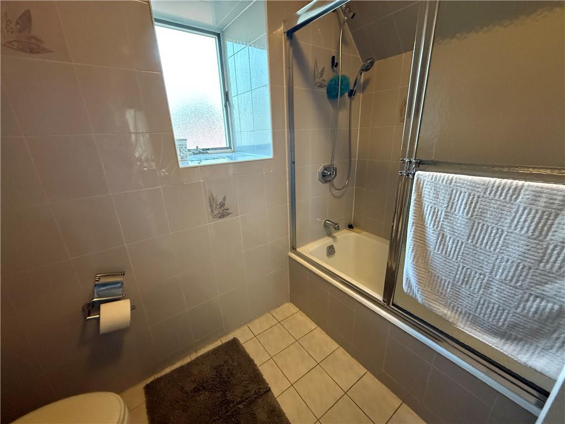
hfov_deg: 102.1
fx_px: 229
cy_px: 212
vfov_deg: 85.7
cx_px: 282
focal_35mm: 14
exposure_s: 1/60
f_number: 2.2
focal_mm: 2.22
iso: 1000
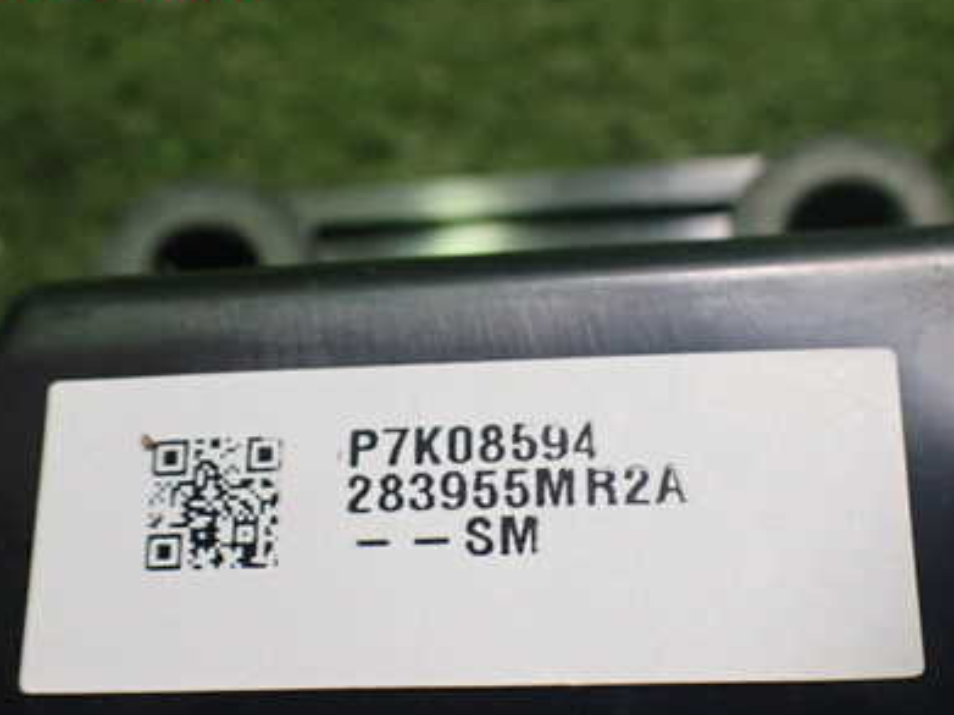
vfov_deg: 31.2
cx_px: 522
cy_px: 493
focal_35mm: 46
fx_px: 1267
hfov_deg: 41.2
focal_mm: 5.4
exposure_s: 1/40
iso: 800
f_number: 2.3
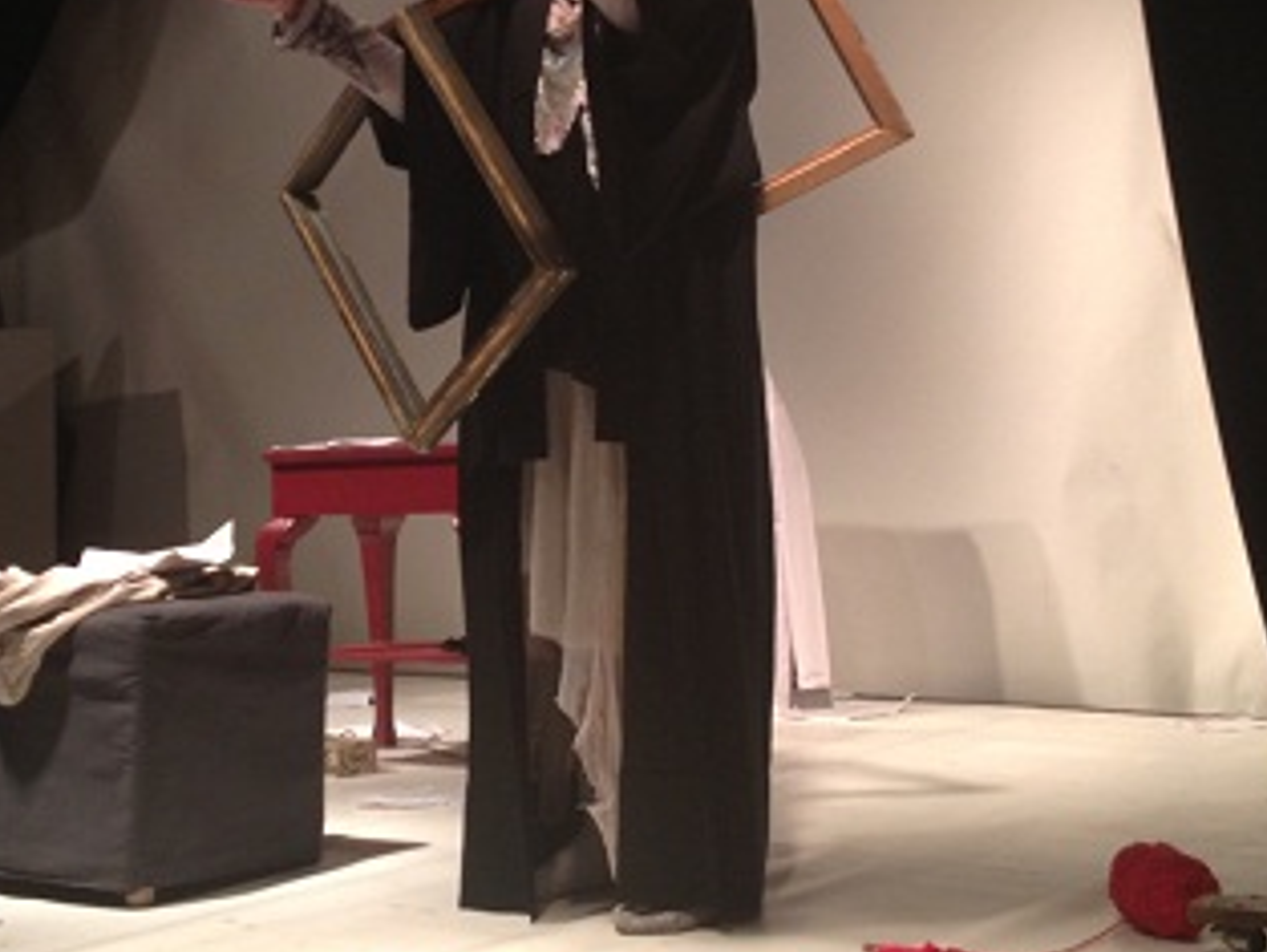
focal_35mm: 67
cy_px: 292
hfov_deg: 28.9
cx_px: 587
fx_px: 2453
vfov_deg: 21.8
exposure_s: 1/20
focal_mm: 4.28
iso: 80
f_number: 2.4
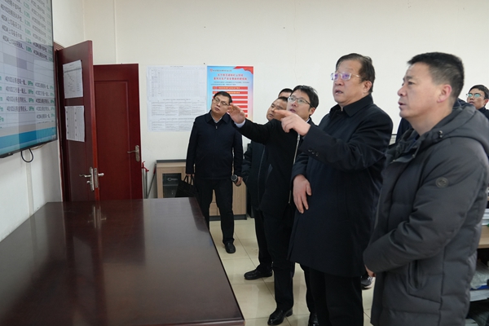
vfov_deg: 49.6
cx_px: 244
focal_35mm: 26
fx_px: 353
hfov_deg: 69.4
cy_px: 163
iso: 2000
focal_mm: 26
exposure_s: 1/160
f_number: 4
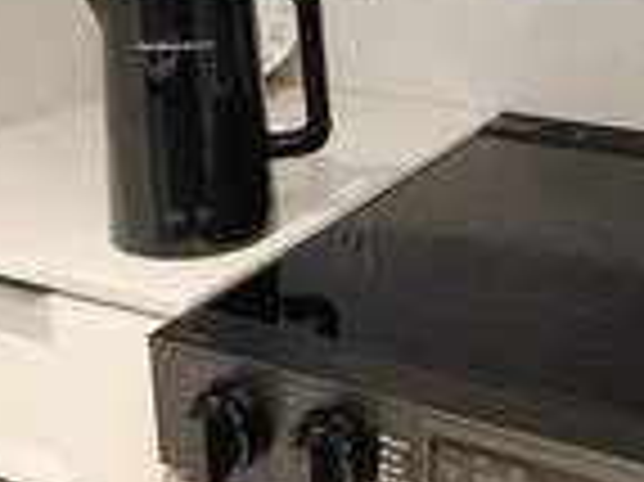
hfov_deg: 32.6
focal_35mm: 58
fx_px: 1078
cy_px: 108
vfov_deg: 24.8
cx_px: 486
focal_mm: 5.54
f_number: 1.8
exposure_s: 1/120
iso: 500
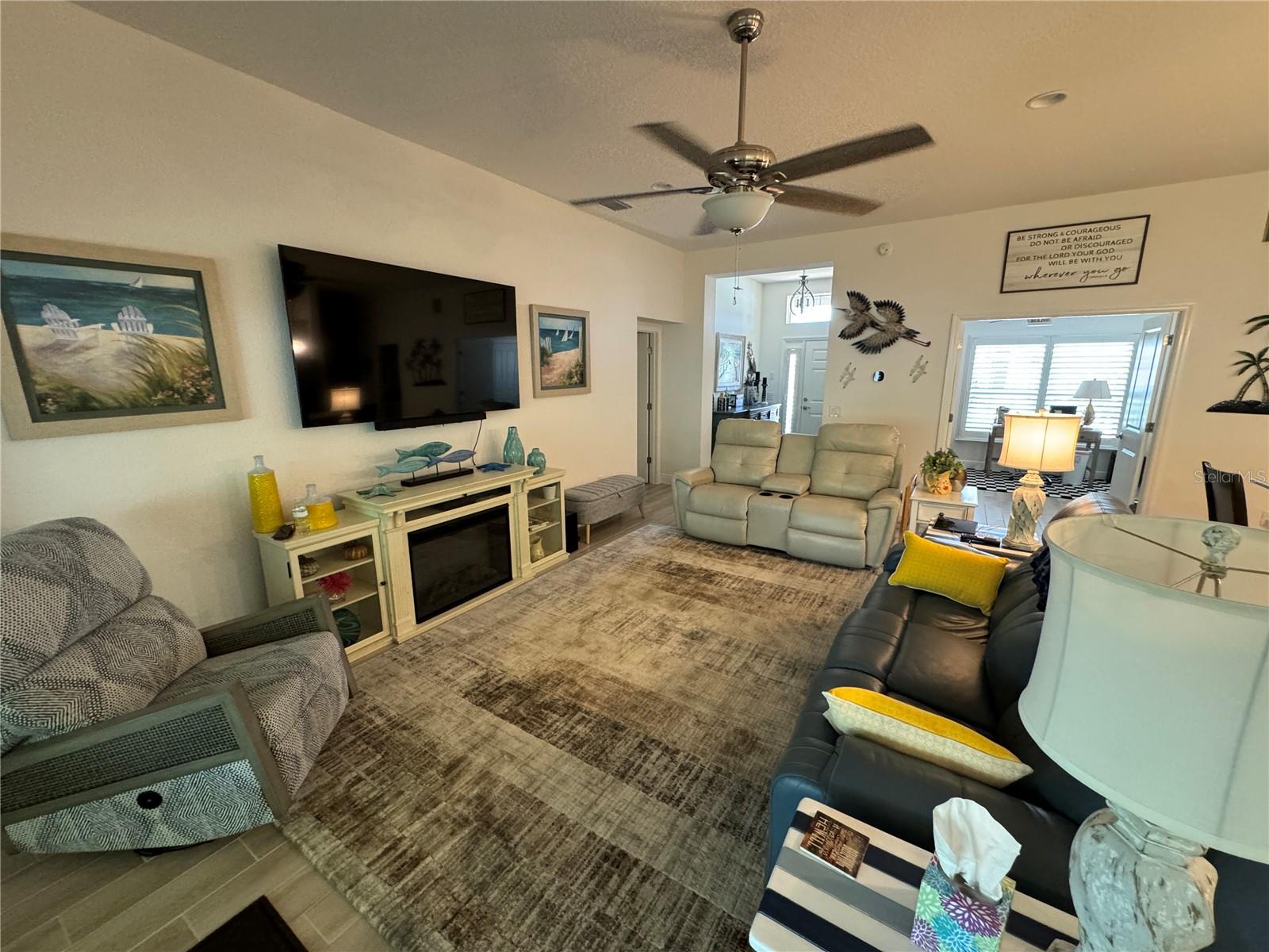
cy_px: 476
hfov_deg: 102.1
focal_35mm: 14
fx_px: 513
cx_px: 634
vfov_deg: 85.7
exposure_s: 1/60
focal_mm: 2.22
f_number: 2.2
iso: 500
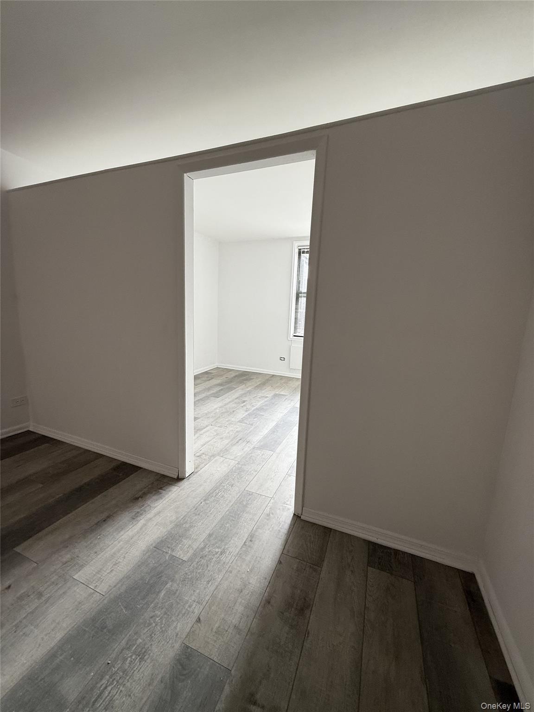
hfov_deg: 85.7
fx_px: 288
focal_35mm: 14
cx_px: 267
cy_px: 356
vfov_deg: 102.1
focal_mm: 2.22
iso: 125
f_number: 2.2
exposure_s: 1/120
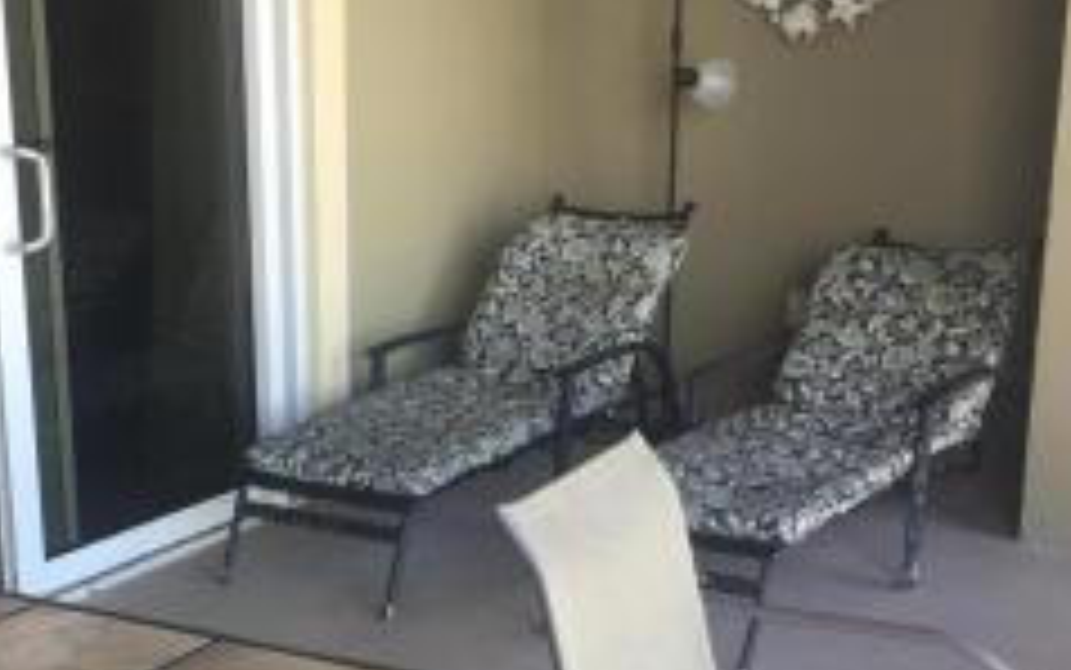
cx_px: 315
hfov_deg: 32.5
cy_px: 562
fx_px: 1811
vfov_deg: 20.7
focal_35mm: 62
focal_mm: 4.15
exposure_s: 1/100
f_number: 2.2
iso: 50
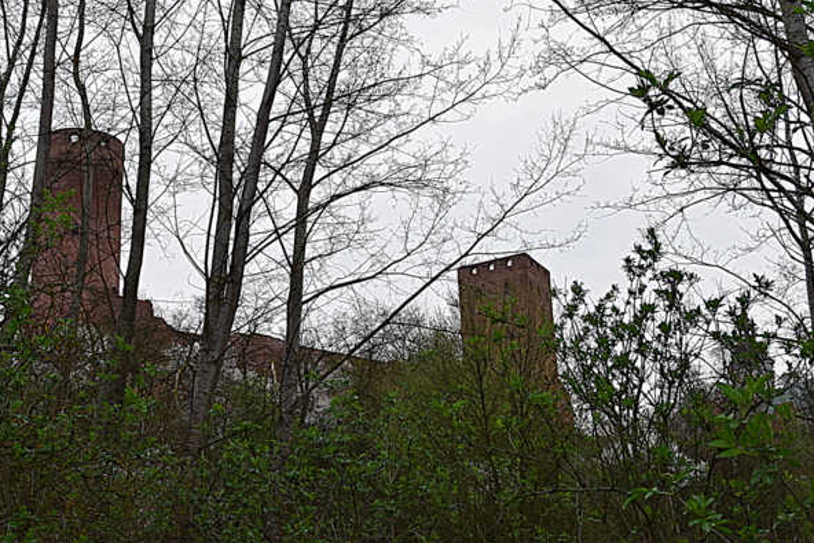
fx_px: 1146
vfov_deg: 26.6
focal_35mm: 51
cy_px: 320
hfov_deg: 39.0
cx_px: 353
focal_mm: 25
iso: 400
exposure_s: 1/125
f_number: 9
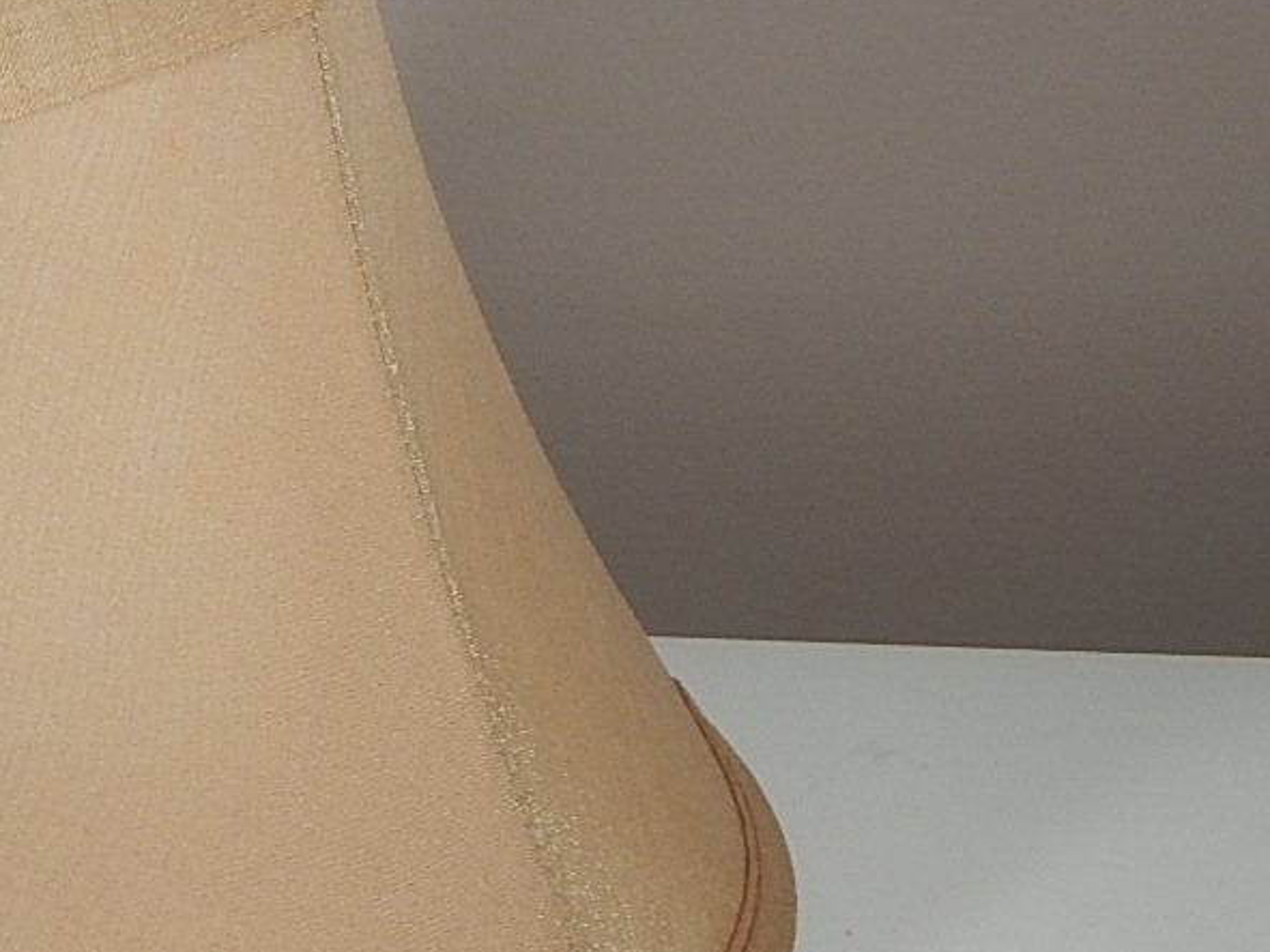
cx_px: -34
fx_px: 3375
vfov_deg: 16.1
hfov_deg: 20.5
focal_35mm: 92
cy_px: 417
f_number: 3.3
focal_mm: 6.1
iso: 125
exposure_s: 1/50
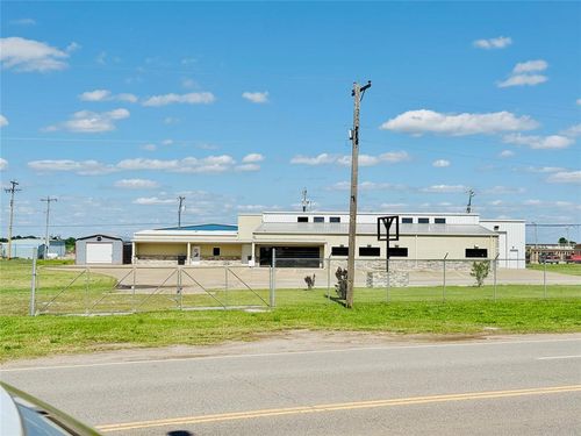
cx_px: 290
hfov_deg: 39.7
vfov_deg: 30.3
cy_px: 218
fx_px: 806
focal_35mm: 48
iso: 64
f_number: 1.78
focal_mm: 6.76
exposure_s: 1/11364
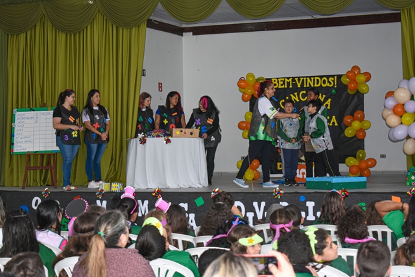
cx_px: 208
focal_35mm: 72
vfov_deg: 18.9
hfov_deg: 28.1
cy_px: 138
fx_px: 830
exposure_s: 1/60
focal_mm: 48
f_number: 5.3
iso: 1100
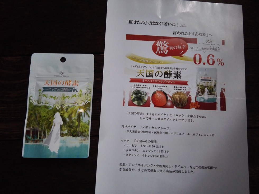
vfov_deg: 48.2
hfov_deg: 61.7
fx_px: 217
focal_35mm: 29
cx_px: 130
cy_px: 97
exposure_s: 1/33.4
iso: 160
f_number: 2
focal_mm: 3.8
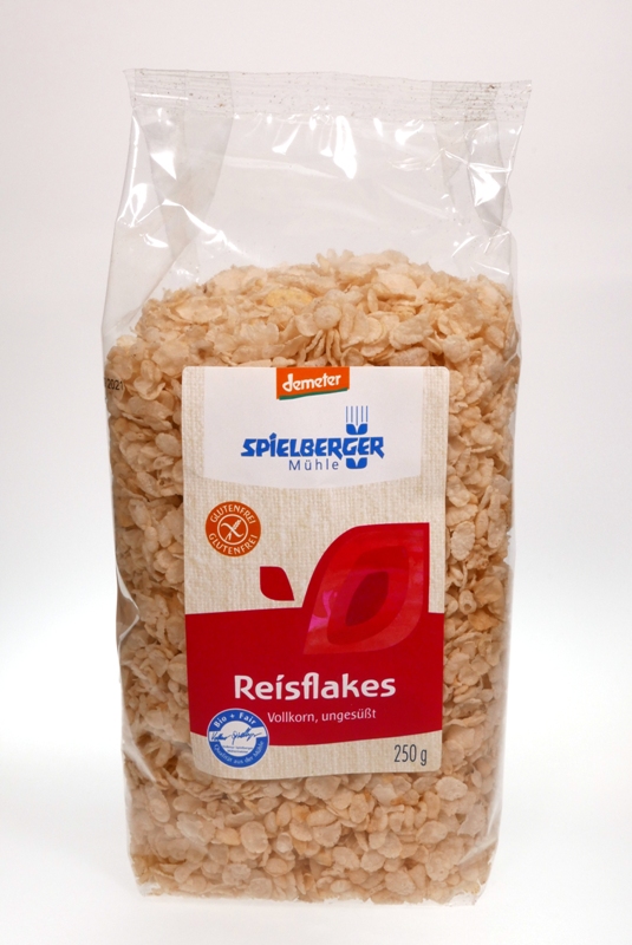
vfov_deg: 44.5
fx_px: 1156
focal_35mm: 44
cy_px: 472
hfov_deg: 30.6
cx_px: 316
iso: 800
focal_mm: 19.9
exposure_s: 1/30
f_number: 16
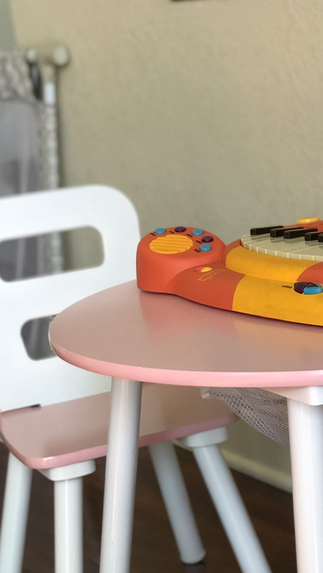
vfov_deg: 23.0
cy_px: 419
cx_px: 308
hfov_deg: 13.0
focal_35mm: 92
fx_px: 1400
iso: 80
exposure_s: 1/30
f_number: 2.8
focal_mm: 6.6
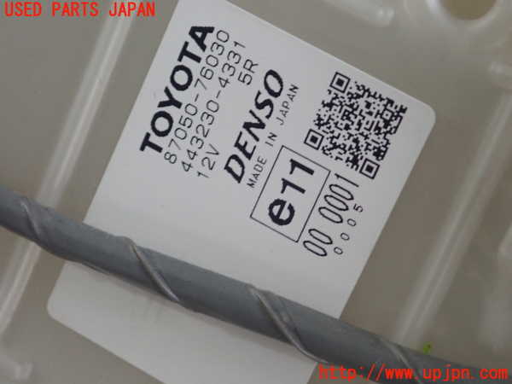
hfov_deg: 19.6
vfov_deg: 14.8
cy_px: 192
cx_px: 256
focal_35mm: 100
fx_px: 1479
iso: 800
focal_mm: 18
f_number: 4.9
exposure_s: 1/80
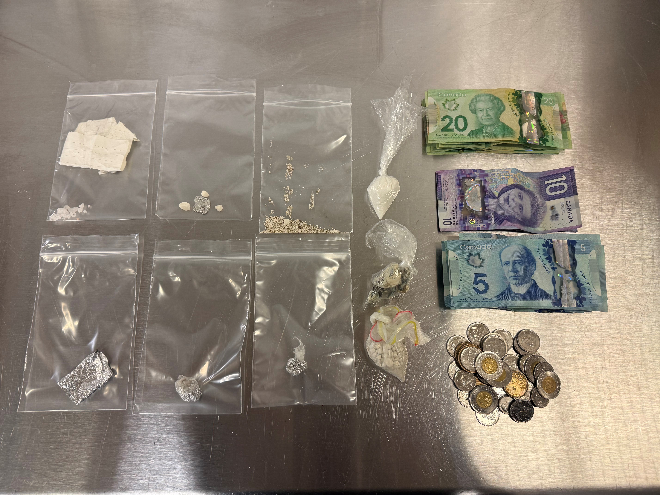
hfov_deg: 71.6
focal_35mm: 24
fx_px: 458
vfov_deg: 56.8
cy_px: 248
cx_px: 330
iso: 125
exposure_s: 1/60
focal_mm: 6.76
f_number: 1.78
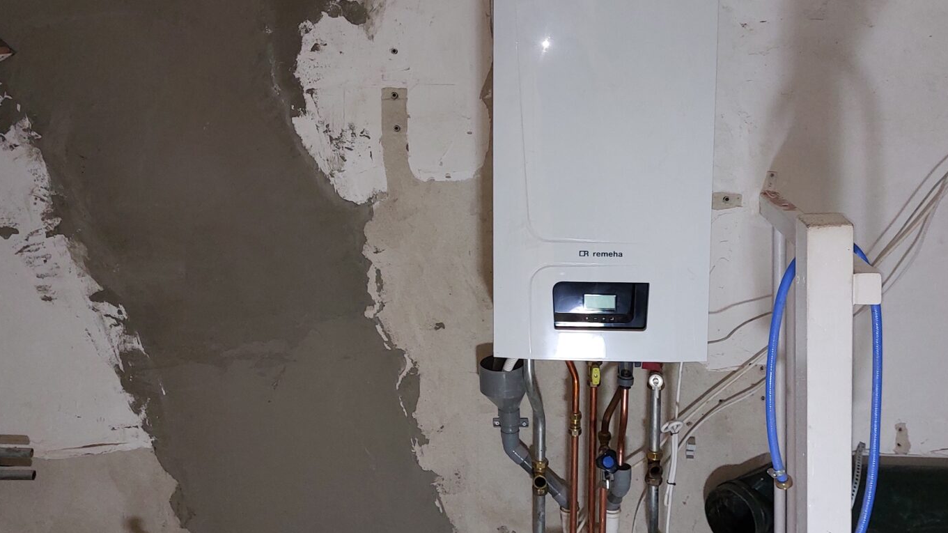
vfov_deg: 28.8
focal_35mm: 41
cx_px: 453
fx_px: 1030
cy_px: 178
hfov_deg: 49.4
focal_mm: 5.23
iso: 200
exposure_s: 1/100
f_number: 1.8
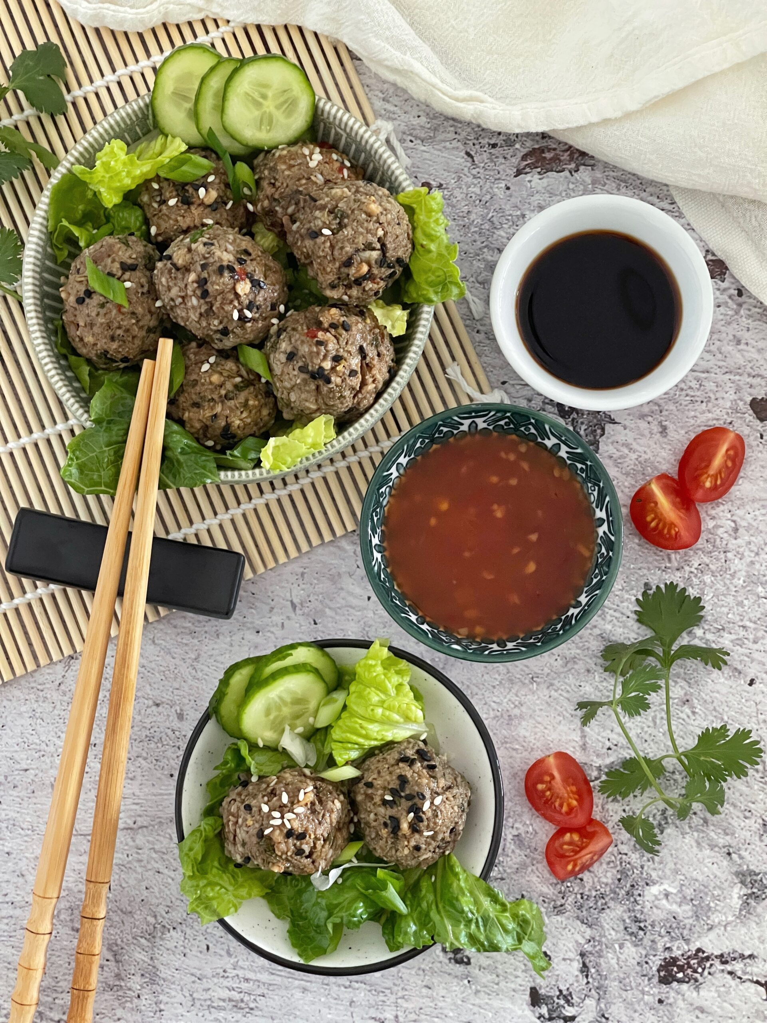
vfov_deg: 30.3
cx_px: 384
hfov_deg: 22.9
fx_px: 1891
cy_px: 512
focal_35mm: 64
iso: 640
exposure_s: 1/60
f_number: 2.2
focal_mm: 7.5
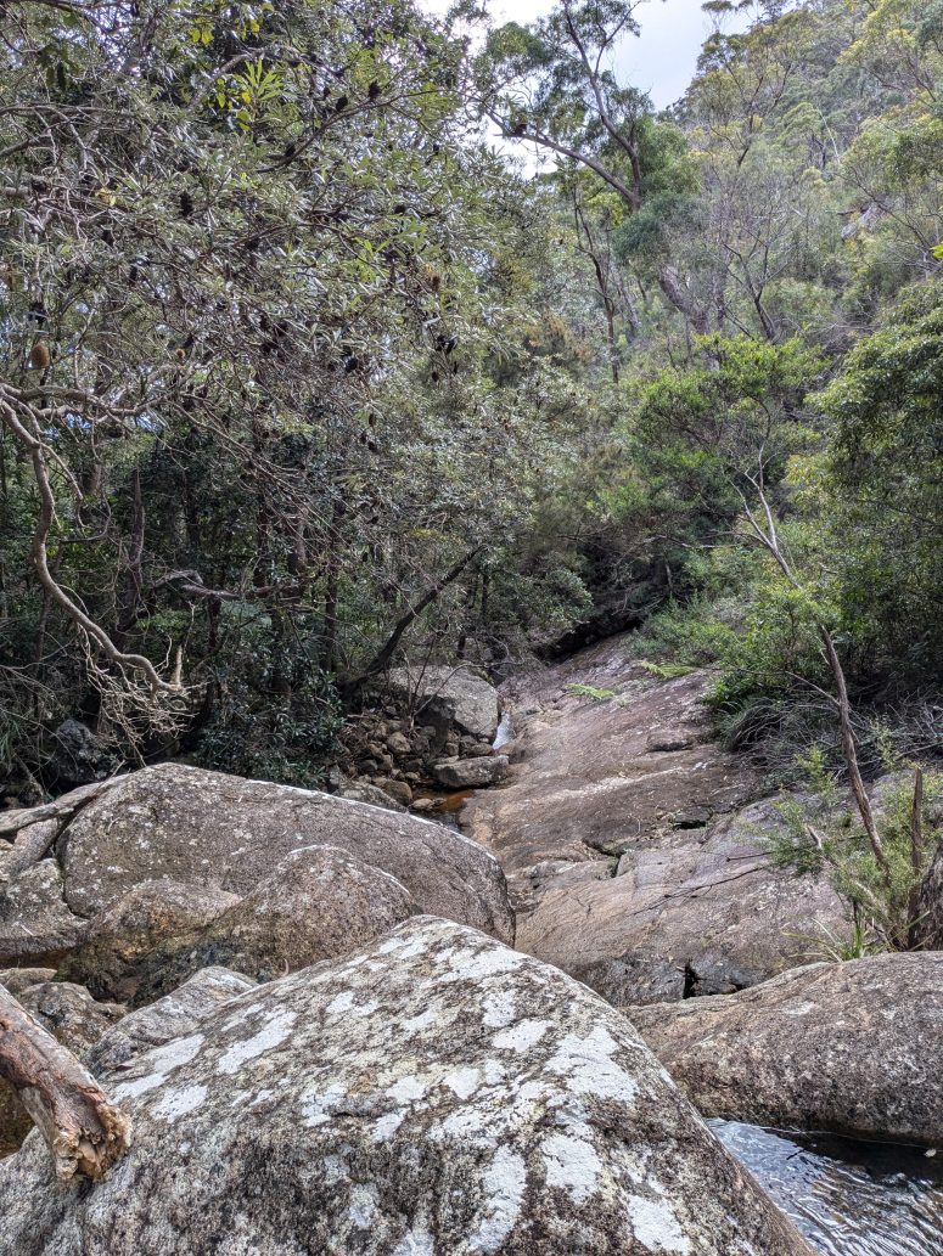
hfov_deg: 51.4
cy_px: 628
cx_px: 472
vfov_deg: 65.3
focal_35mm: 27
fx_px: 981
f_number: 1.73
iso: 47
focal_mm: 4.38
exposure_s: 1/289
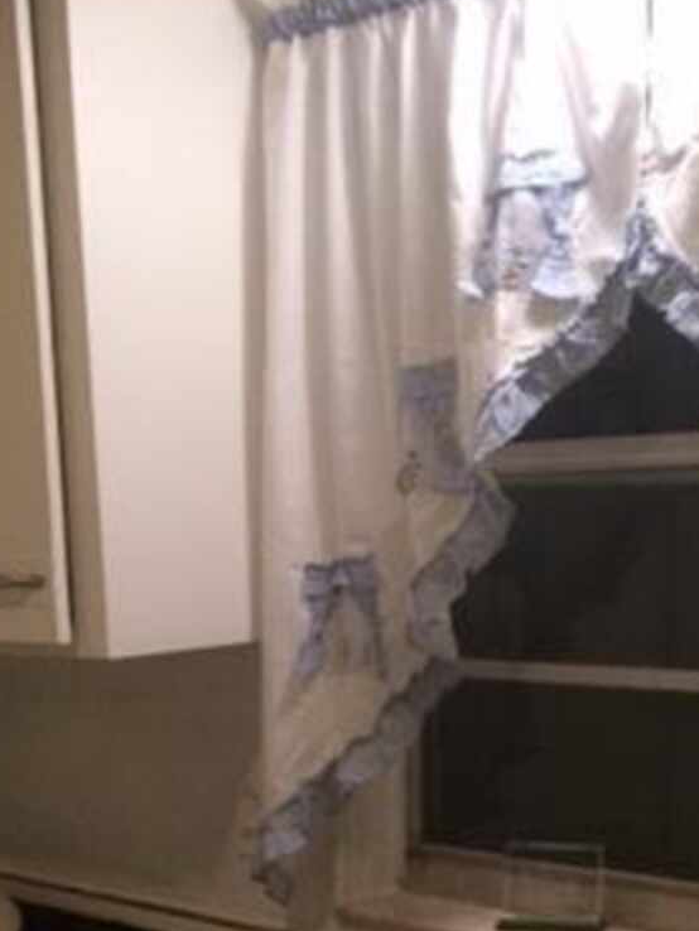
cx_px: 232
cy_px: 961
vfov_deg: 27.1
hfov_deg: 21.9
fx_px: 1803
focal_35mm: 67
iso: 200
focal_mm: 4.15
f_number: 2.2
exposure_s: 1/30
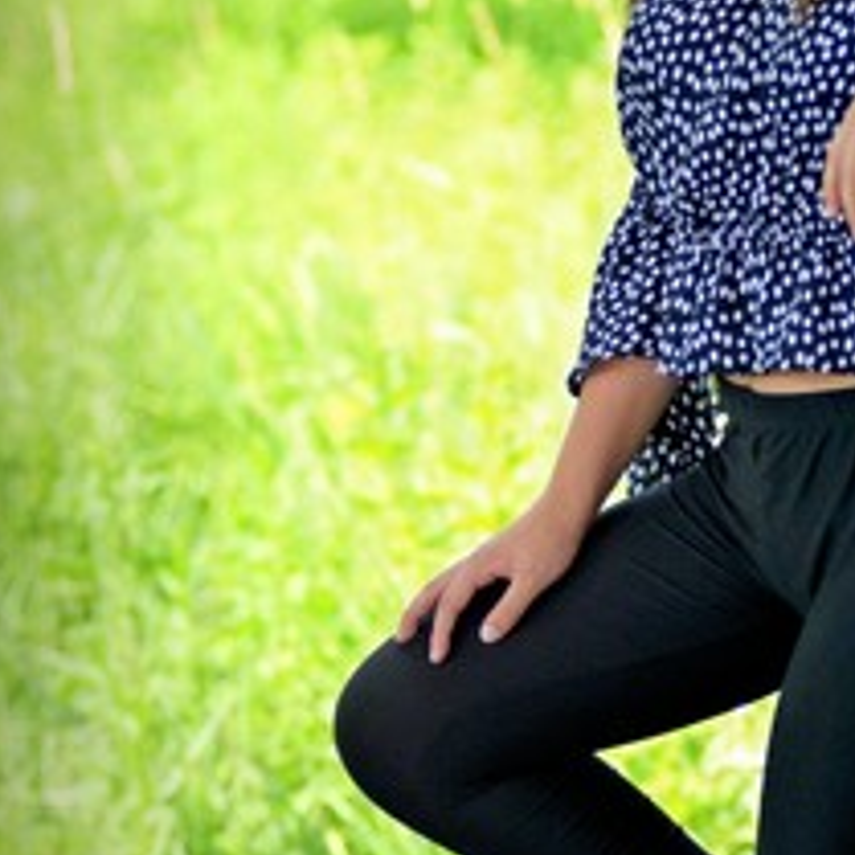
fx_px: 7713
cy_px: 313
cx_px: 691
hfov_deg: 6.3
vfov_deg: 6.3
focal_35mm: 276
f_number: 2.8
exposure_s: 1/1250
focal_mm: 86
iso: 250
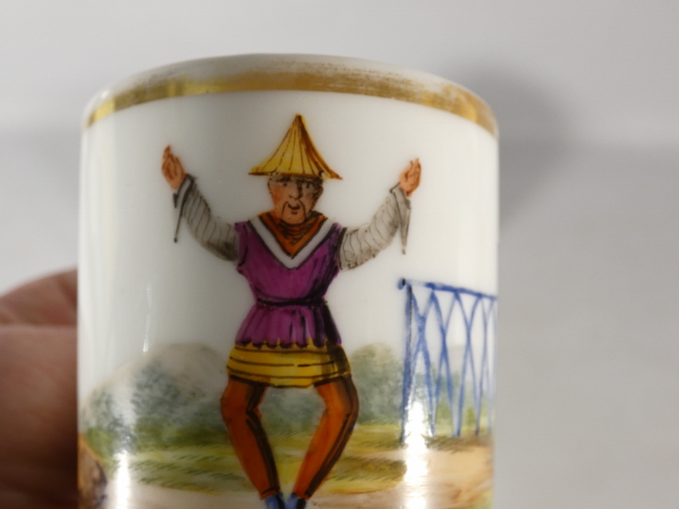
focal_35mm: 41
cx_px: 340
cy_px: 254
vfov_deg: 35.1
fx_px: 804
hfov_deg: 45.8
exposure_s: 1/80
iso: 250
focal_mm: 7.3
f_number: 3.6
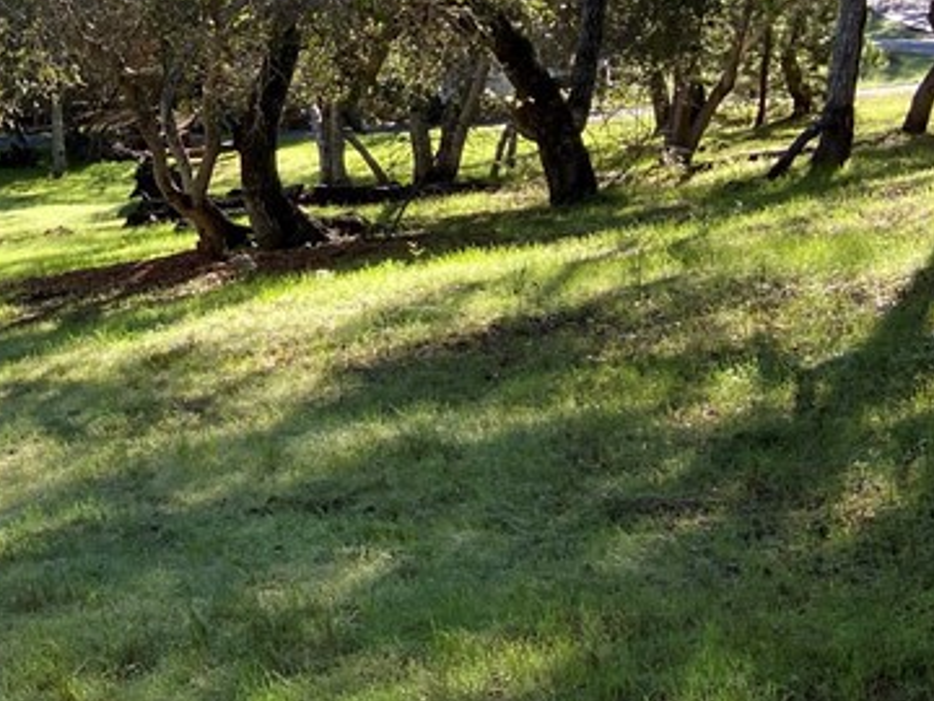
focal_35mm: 74
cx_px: -122
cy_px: 249
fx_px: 1997
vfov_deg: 19.9
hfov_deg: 24.4
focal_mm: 4.25
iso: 32
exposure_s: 1/562
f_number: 1.8
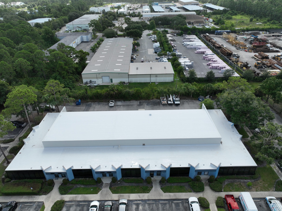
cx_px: 141
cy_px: 106
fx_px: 195
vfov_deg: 56.8
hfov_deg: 71.6
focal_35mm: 24
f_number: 2.8
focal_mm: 12.29
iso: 140
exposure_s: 1/200
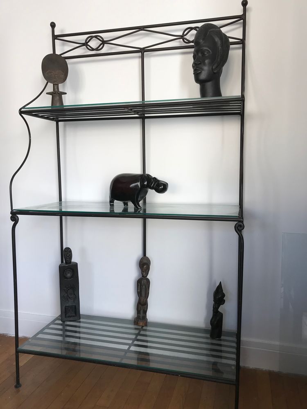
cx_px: 154
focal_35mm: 28
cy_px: 204
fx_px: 331
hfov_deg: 49.7
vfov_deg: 63.4
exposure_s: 1/100
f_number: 1.8
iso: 25
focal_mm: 3.99
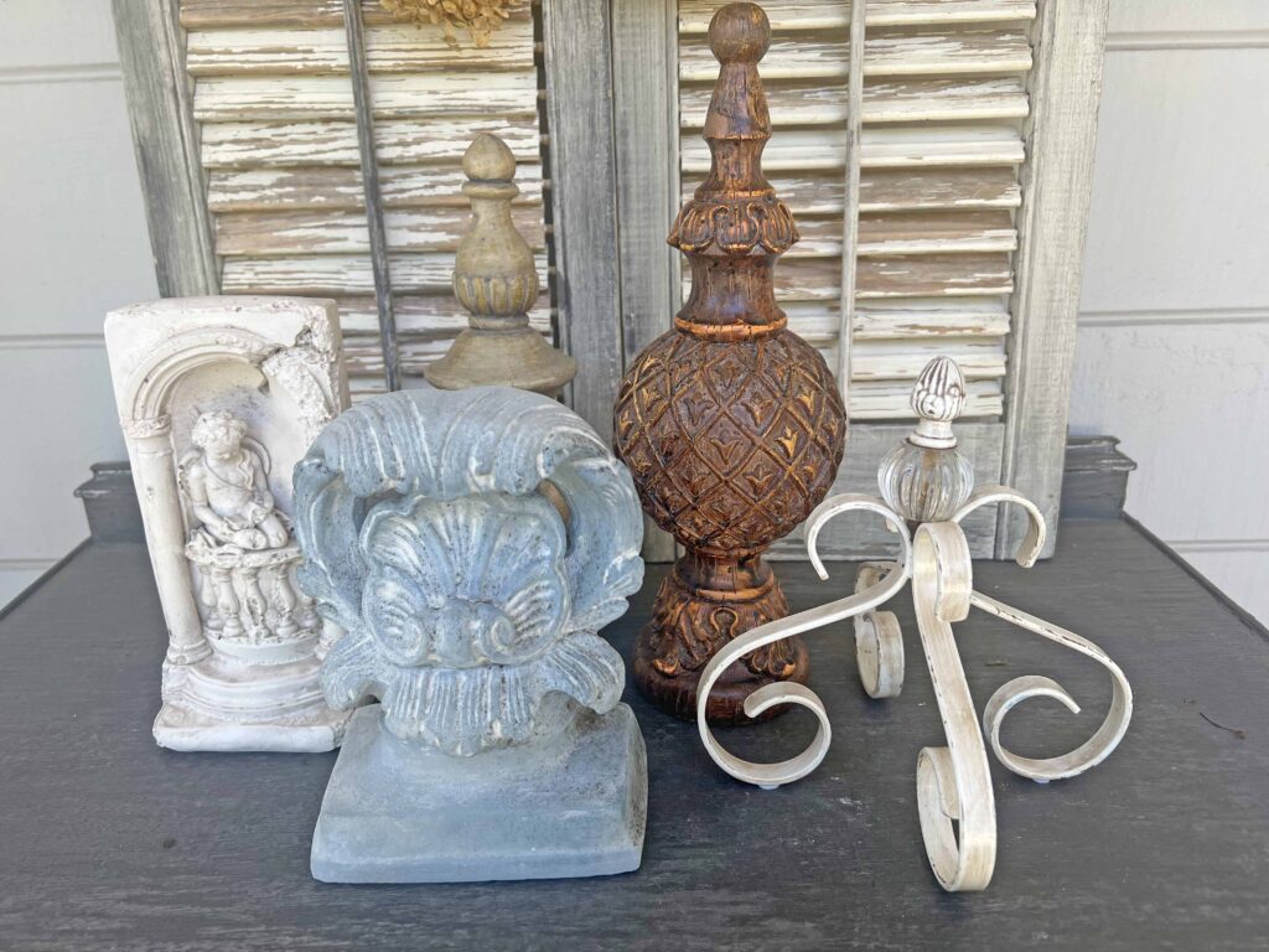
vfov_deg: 53.1
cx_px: 634
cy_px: 476
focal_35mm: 26
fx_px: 953
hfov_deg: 67.3
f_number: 1.5
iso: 40
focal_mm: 5.7
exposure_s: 1/257
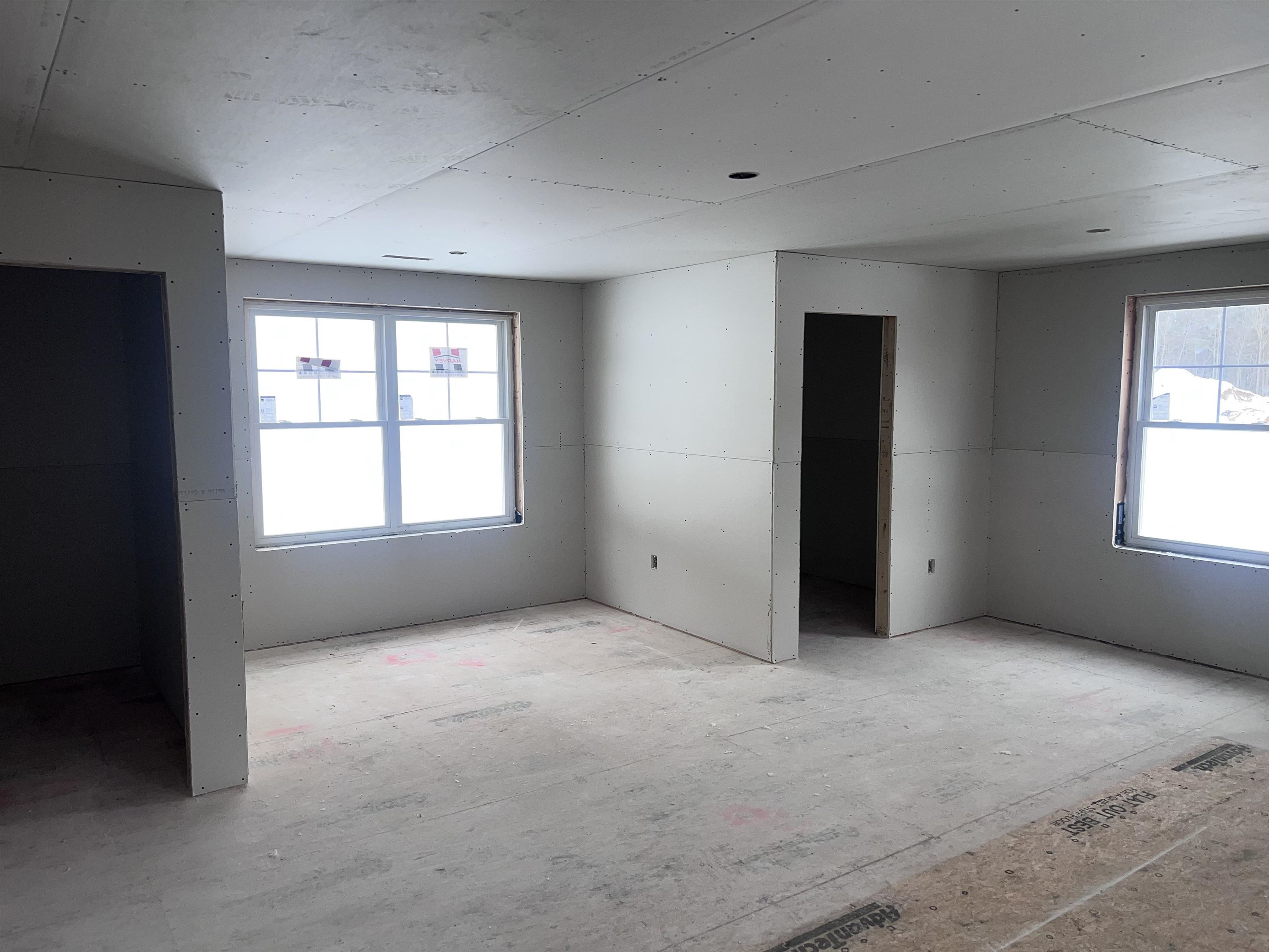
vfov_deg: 53.1
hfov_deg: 67.3
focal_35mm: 26
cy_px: 476
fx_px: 953
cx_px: 634
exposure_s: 1/222
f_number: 1.5
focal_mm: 5.7
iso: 32
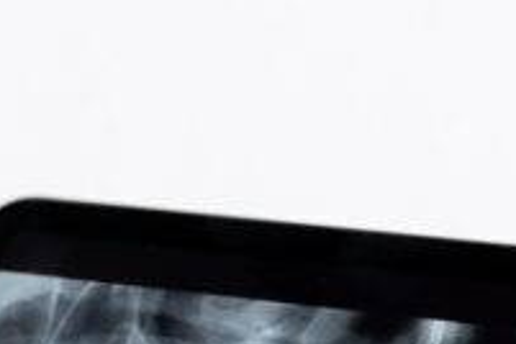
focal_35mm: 247
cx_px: 388
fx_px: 3539
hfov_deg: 8.3
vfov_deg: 5.5
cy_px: 647
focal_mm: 43
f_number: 5
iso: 160
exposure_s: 1/30
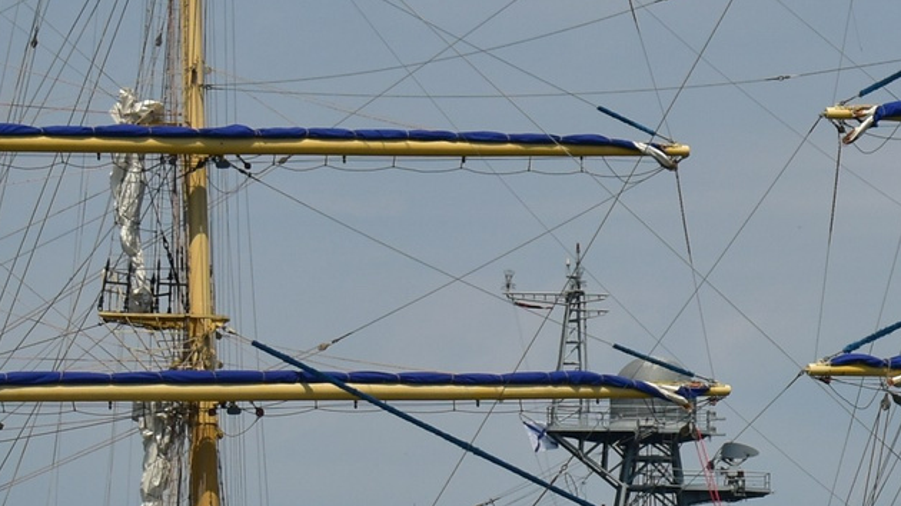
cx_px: 1111
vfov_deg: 3.5
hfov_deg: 6.1
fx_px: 8387
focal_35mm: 351
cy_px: 209
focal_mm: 55
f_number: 5.6
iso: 100
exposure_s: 1/1000
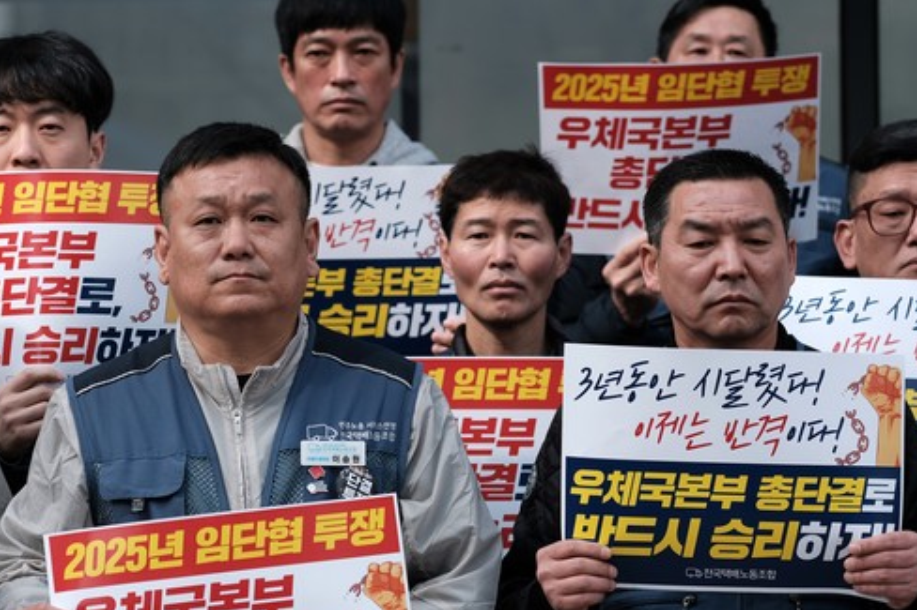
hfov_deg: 12.4
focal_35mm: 166
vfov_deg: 8.3
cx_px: 391
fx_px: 4227
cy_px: 343
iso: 200
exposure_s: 1/500
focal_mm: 90
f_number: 3.2
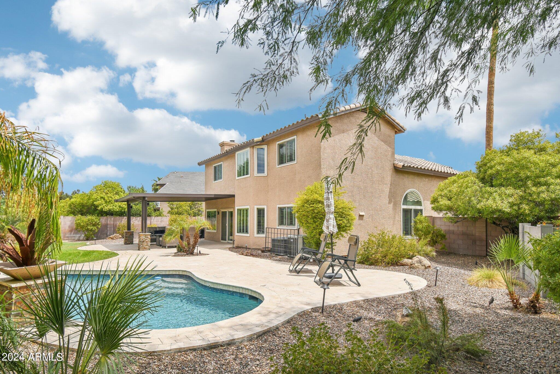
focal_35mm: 19
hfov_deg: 86.9
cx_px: 280
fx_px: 296
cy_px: 187
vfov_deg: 64.5
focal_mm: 13
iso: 100
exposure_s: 1/500
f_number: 8
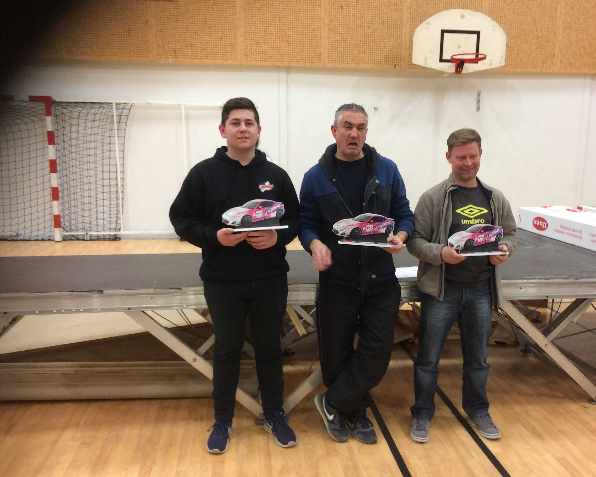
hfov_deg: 54.0
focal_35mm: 33
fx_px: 582
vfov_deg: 44.5
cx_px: 338
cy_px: 254
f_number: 2.2
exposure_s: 1/30
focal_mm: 4.15
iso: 100
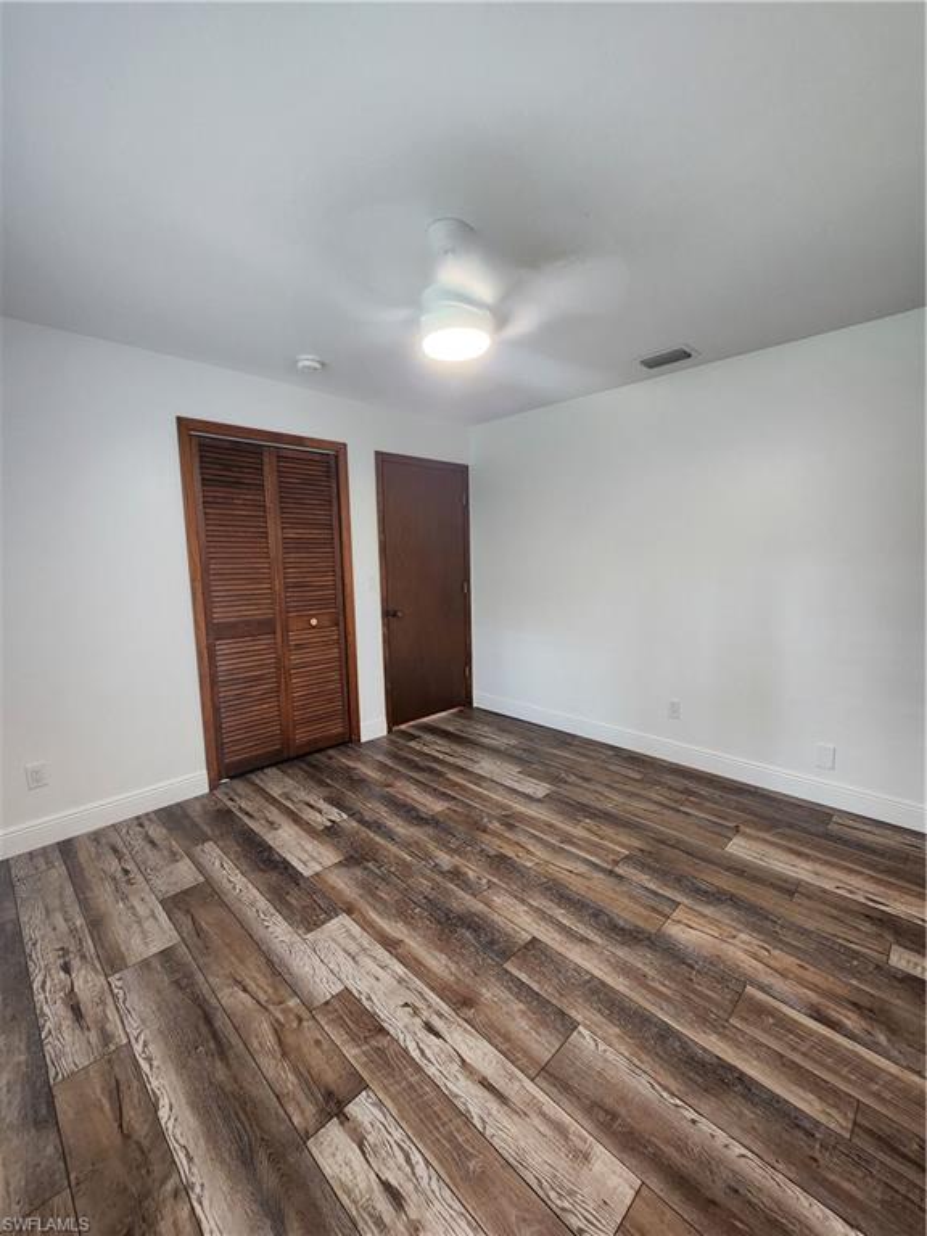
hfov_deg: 89.9
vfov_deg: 106.2
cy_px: 618
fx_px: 464
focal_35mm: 13
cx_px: 464
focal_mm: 2.2
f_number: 2.2
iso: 400
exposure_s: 1/40
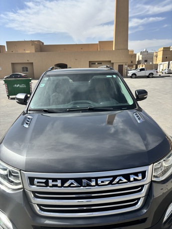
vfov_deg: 67.3
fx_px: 172
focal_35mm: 26
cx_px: 86
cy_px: 114
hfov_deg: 53.1
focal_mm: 5.96
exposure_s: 1/3650
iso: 50
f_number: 1.6
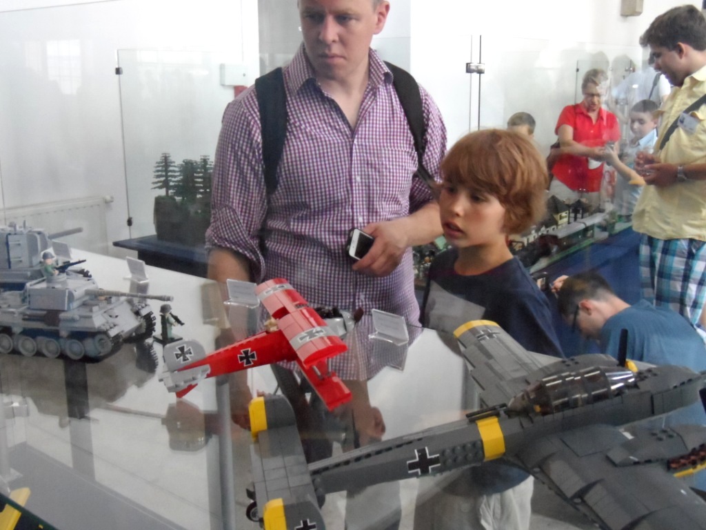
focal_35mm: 41
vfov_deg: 35.1
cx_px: 353
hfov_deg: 45.8
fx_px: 836
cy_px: 265
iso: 800
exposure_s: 1/30
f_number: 3.7
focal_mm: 6.8
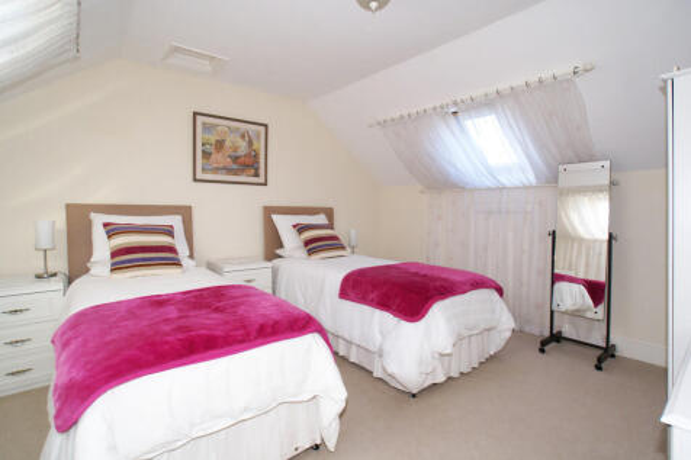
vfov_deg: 72.0
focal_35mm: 16
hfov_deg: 95.0
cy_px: 230
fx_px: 317
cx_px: 346
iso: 400
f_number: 5.6
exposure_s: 1/60
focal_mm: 11
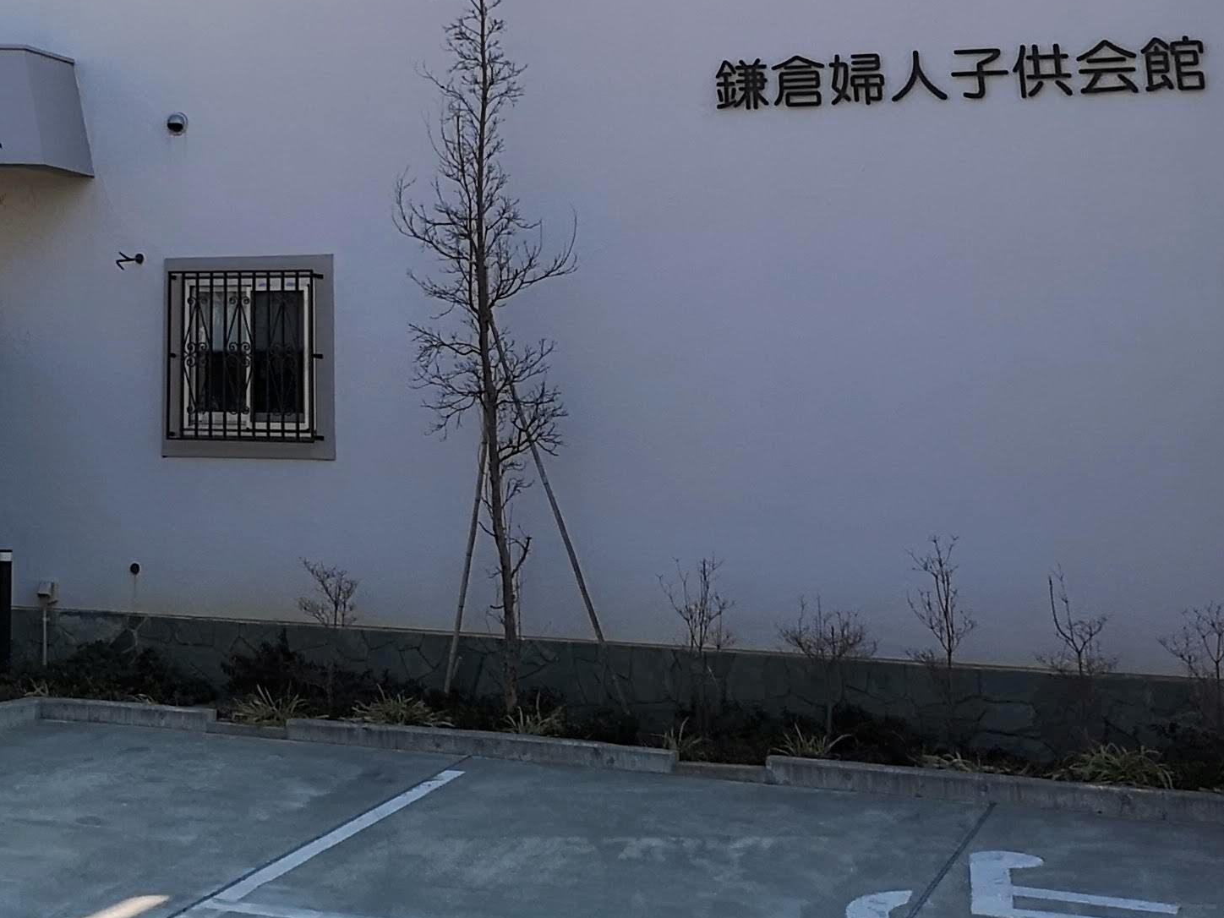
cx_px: 94
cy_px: -207
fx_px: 2404
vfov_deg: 20.2
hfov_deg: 27.4
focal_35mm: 68
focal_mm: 3.95
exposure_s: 1/952
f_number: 1.8
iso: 50
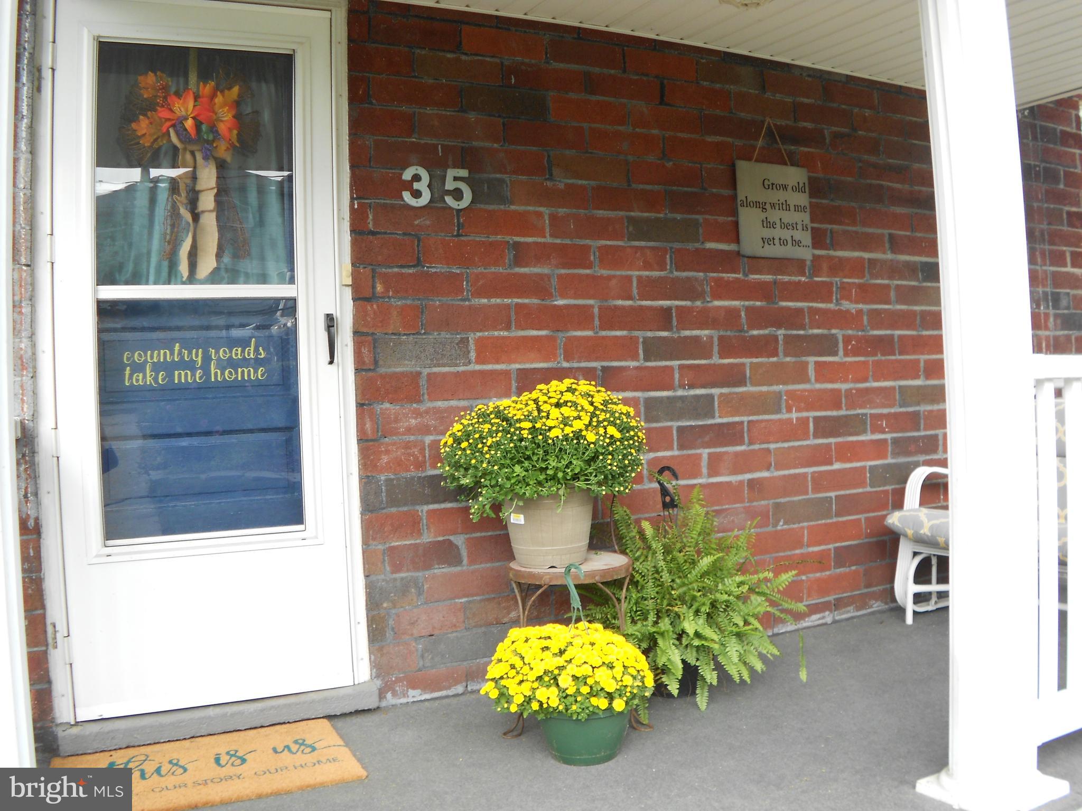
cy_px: 406
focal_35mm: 56
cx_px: 541
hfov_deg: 34.3
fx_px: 1750
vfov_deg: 26.1
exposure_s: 1/160
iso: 80
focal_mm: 10
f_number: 4.9
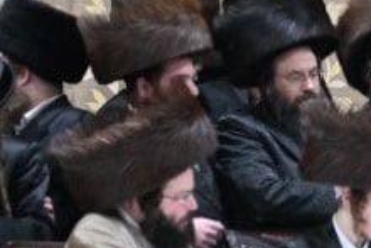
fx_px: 3362
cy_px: 227
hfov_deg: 6.2
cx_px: 540
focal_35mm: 326
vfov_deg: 4.2
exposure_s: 1/320
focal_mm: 70
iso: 1000
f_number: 2.8
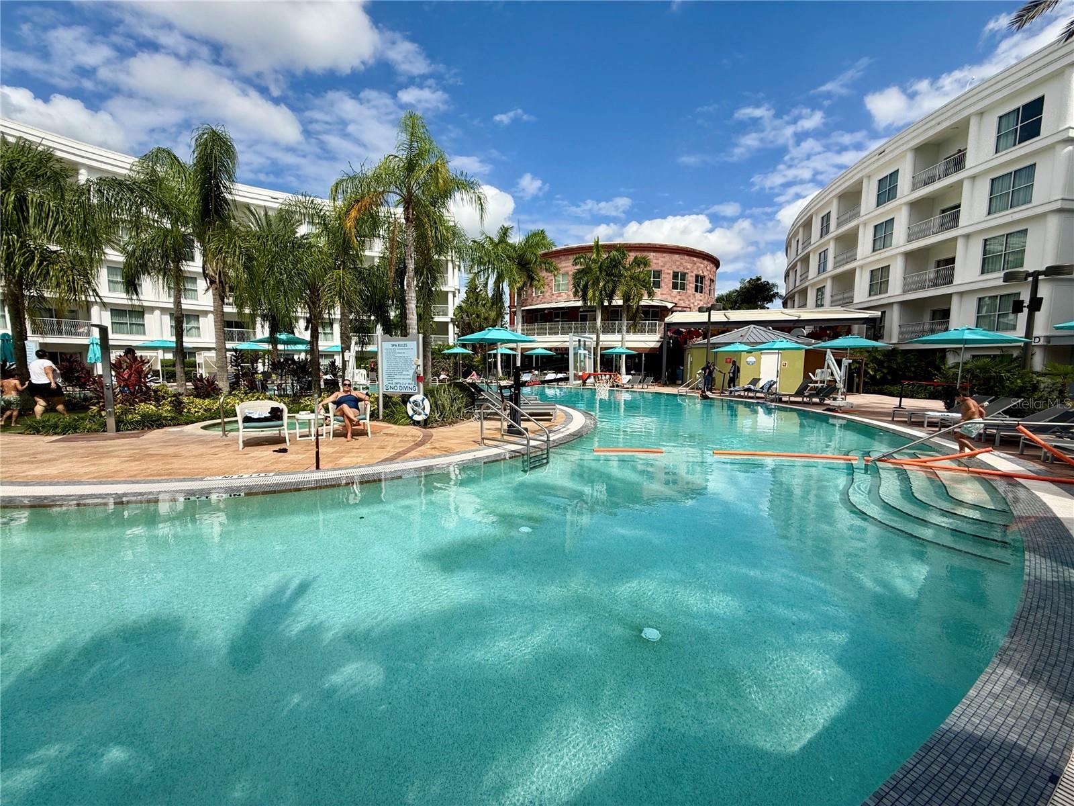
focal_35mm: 14
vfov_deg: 85.7
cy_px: 403
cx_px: 537
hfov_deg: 102.1
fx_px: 434
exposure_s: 1/2717
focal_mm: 2.22
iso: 50
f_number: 2.2
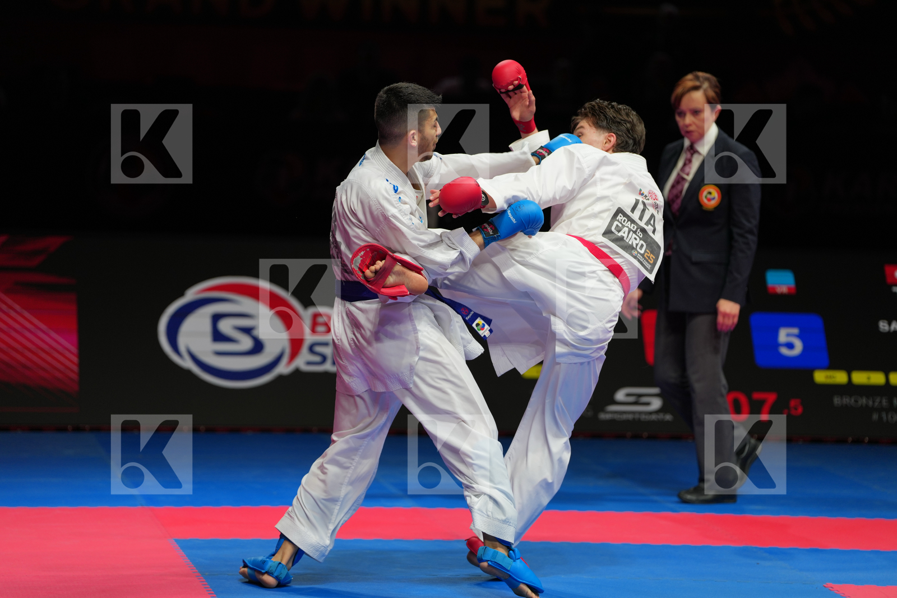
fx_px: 4060
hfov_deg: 12.6
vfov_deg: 8.4
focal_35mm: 163
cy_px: 299
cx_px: 448
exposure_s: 1/1000
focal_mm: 163
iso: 400
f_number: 2.8
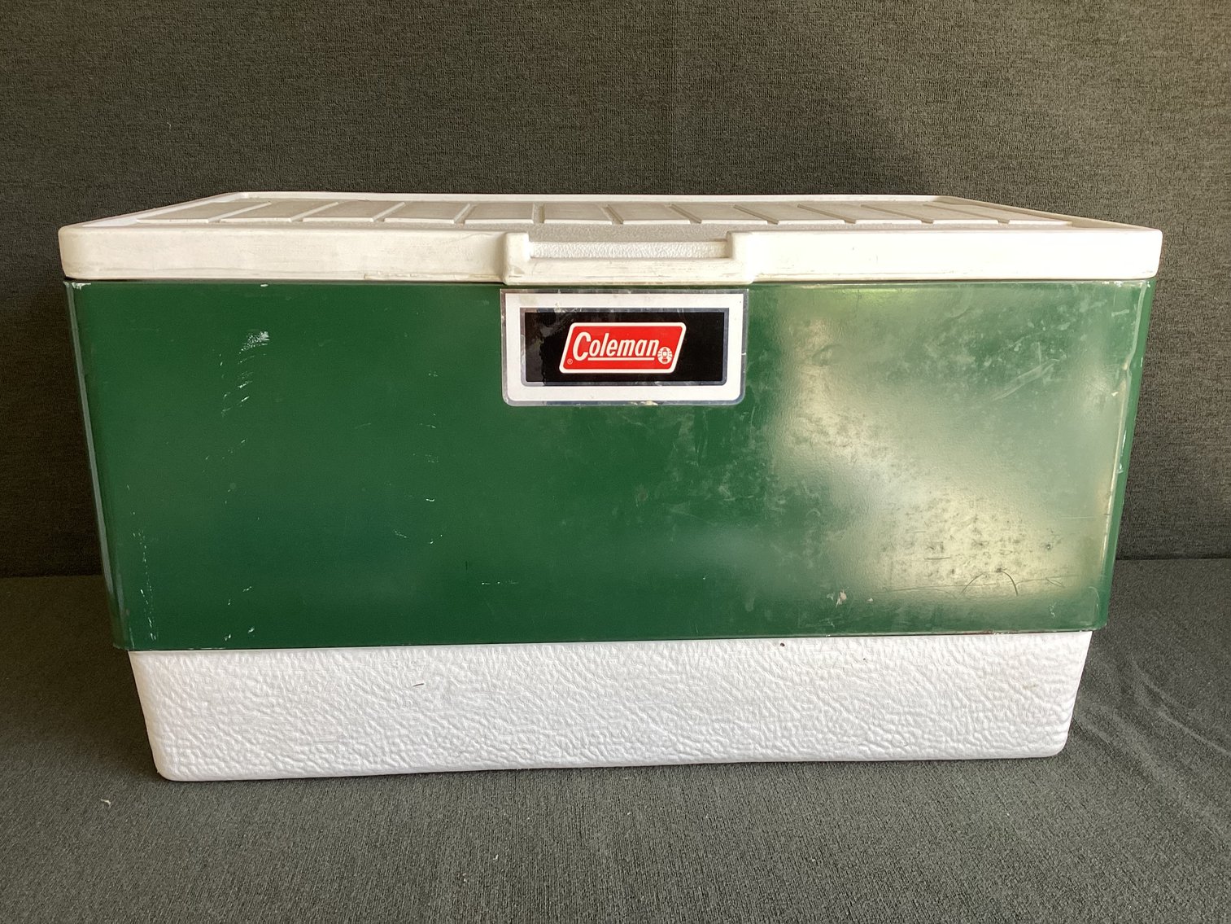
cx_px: 616
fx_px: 1102
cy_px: 462
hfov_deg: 58.3
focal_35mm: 31
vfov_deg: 45.4
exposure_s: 1/120
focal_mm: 3.3
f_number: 2.4
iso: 80
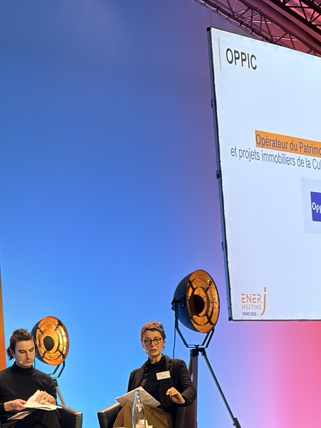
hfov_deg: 14.4
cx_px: 62
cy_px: 412
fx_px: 1261
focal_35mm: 102
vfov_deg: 18.8
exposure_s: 1/50
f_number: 1.6
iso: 40
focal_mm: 5.96
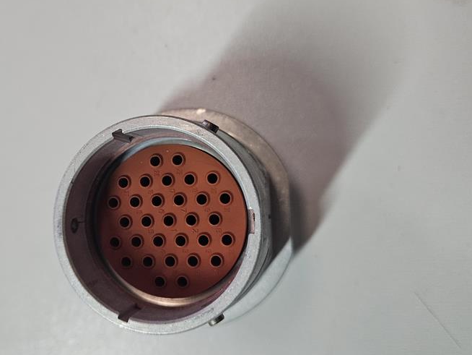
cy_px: 177
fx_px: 491
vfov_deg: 39.7
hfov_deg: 50.9
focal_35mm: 36
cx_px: 185
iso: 500
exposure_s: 1/142
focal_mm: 5.4
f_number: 1.8
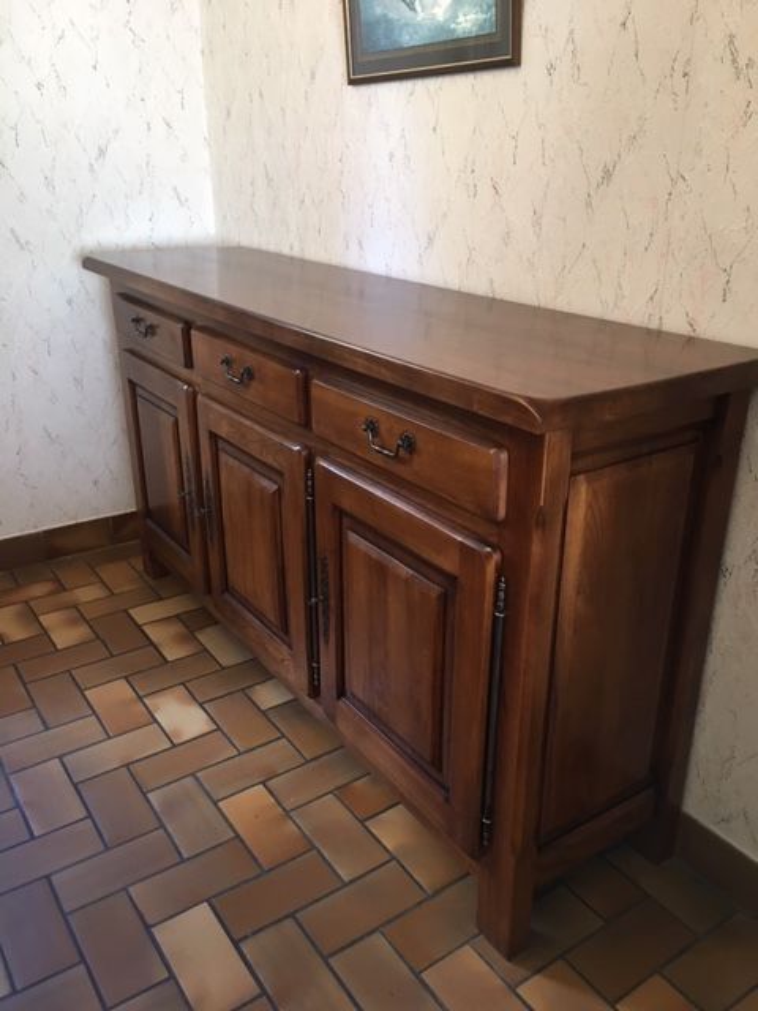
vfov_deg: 61.7
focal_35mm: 29
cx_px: 379
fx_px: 847
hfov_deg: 48.2
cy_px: 506
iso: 125
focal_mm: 4.15
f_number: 2.2
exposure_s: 1/33
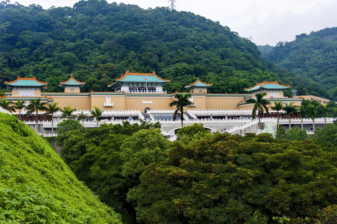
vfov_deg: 28.6
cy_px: 110
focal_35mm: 47
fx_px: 440
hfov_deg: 41.9
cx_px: 179
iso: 200
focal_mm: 44
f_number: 5
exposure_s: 1/640
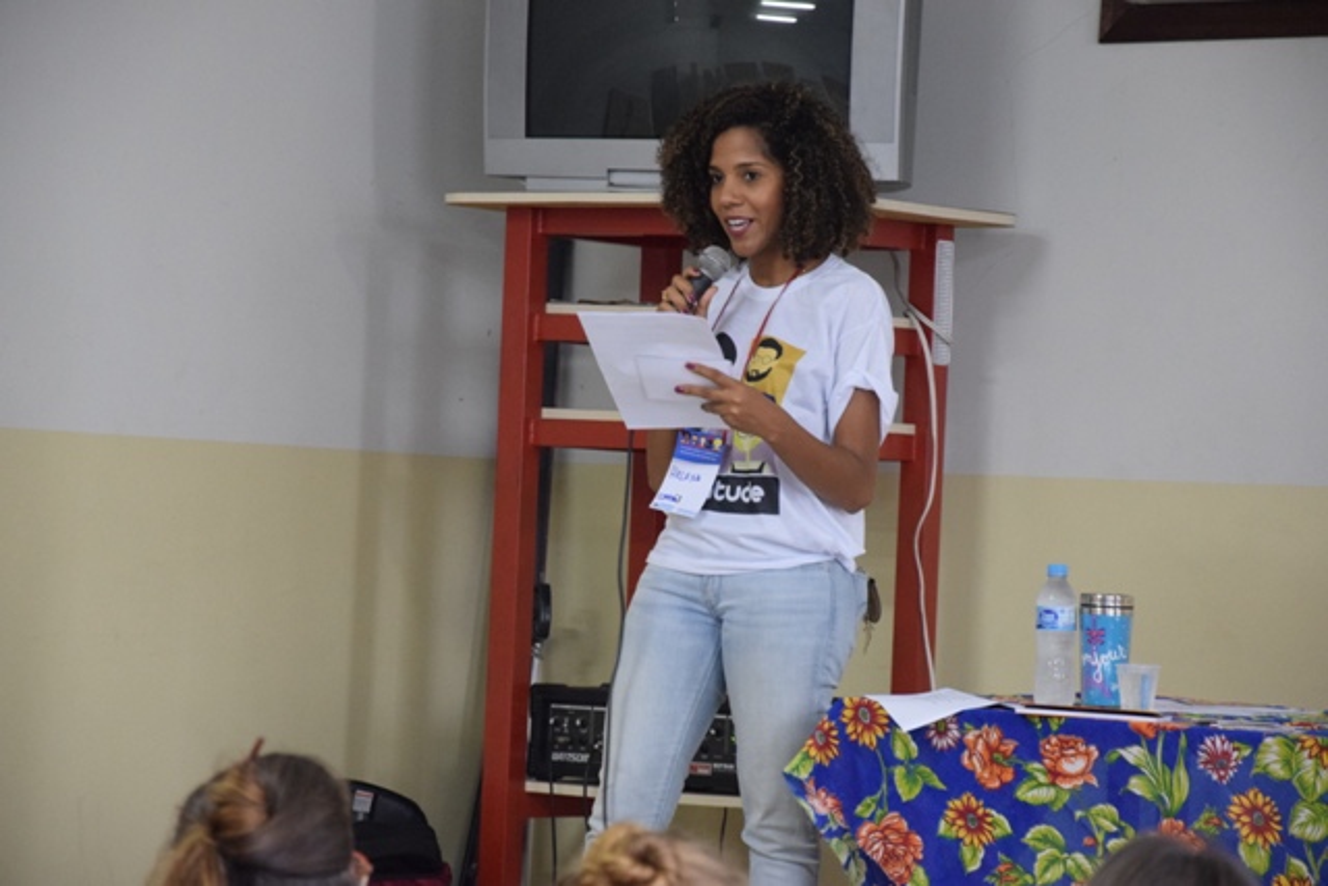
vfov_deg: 8.7
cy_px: 443
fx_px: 5811
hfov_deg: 13.0
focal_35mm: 158
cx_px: 664
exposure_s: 1/60
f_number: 5.6
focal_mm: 105
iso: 2200
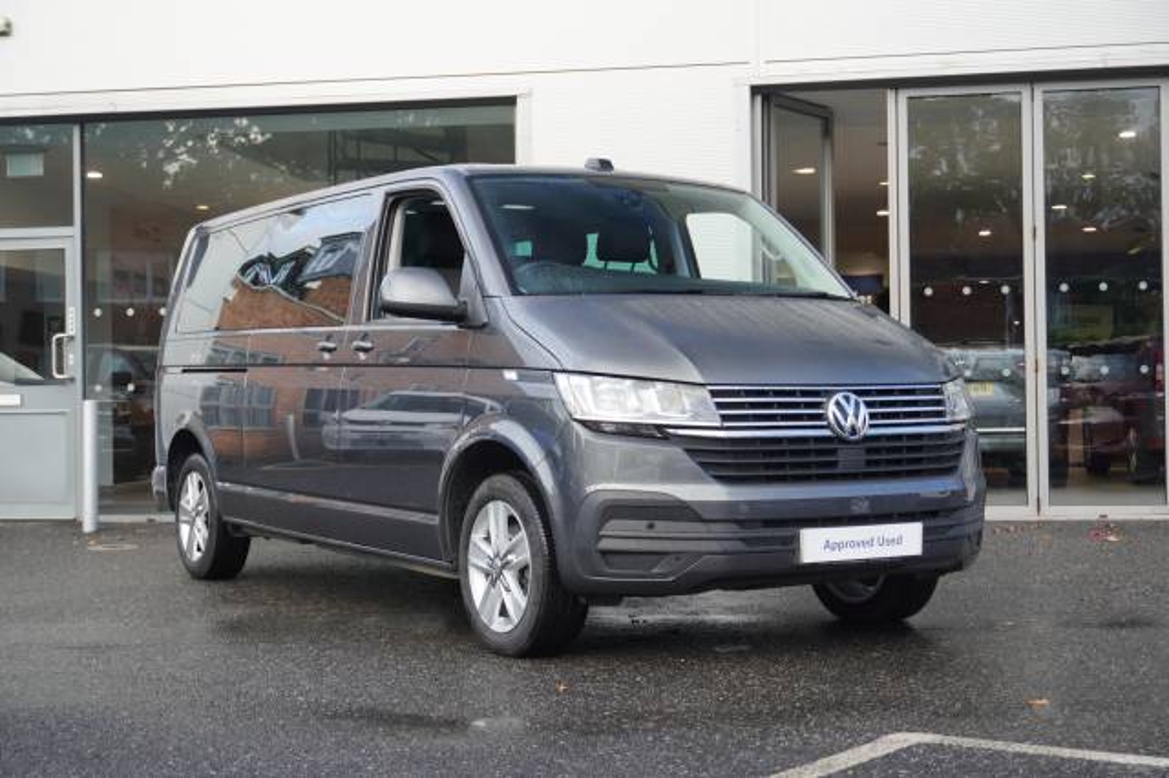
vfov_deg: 25.7
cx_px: 584
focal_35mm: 52
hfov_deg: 37.9
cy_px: 389
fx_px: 1704
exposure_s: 1/60
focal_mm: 35
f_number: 5
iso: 125
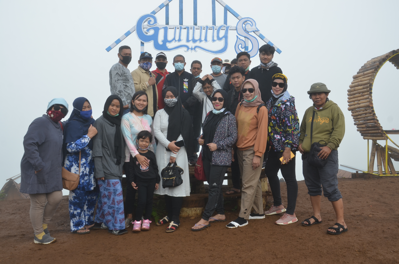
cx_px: 200
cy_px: 132
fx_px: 365
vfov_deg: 39.8
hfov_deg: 57.3
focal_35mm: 33
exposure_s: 1/200
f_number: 7.1
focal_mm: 22
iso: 200
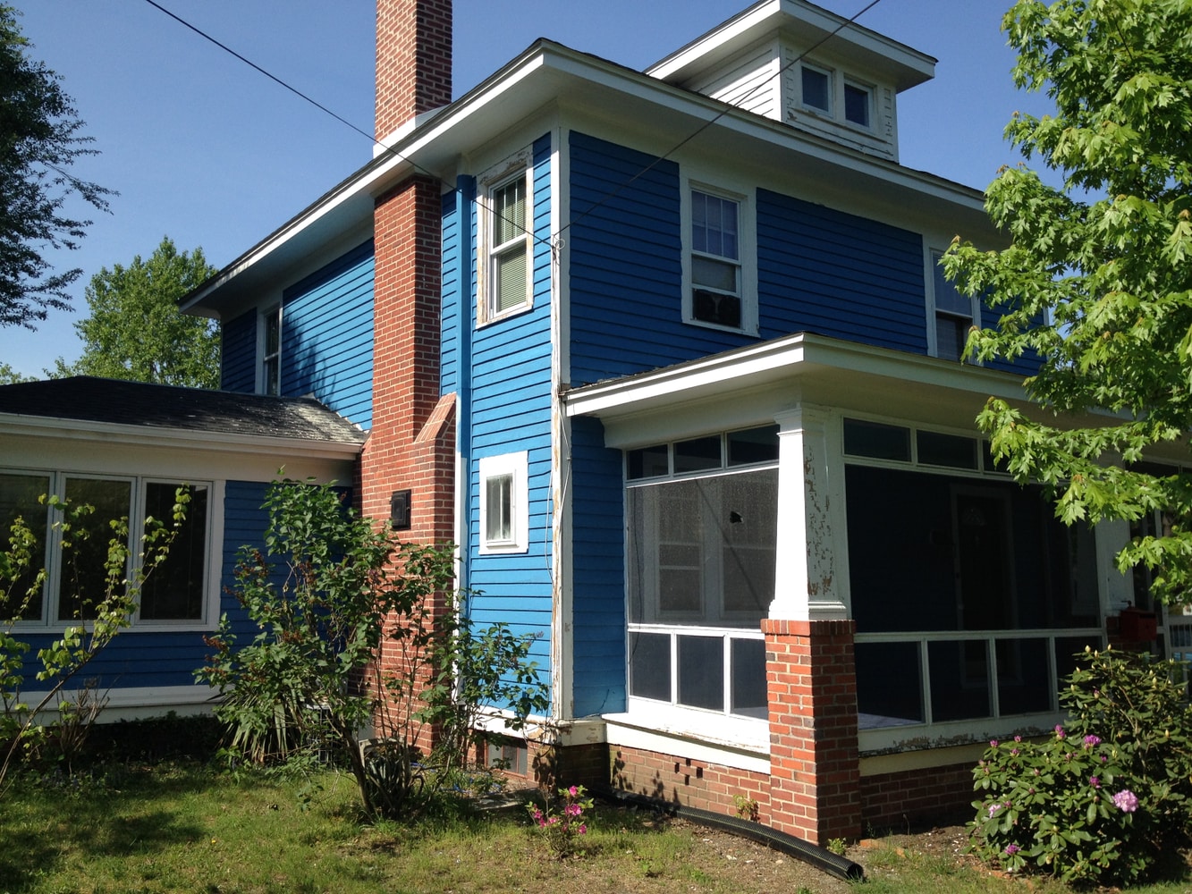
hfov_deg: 52.6
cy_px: 447
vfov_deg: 40.7
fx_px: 1205
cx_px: 596
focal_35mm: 35
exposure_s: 1/1314
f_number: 2.4
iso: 50
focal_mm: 4.28
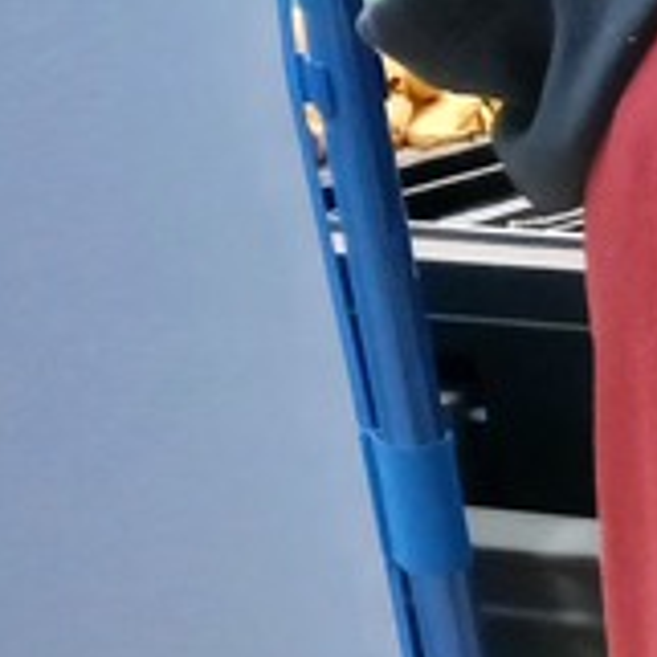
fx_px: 3135
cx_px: 2081
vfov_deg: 11.9
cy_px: 445
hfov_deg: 9.1
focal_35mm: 146
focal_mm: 3.98
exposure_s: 1/24
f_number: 1.8
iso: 320
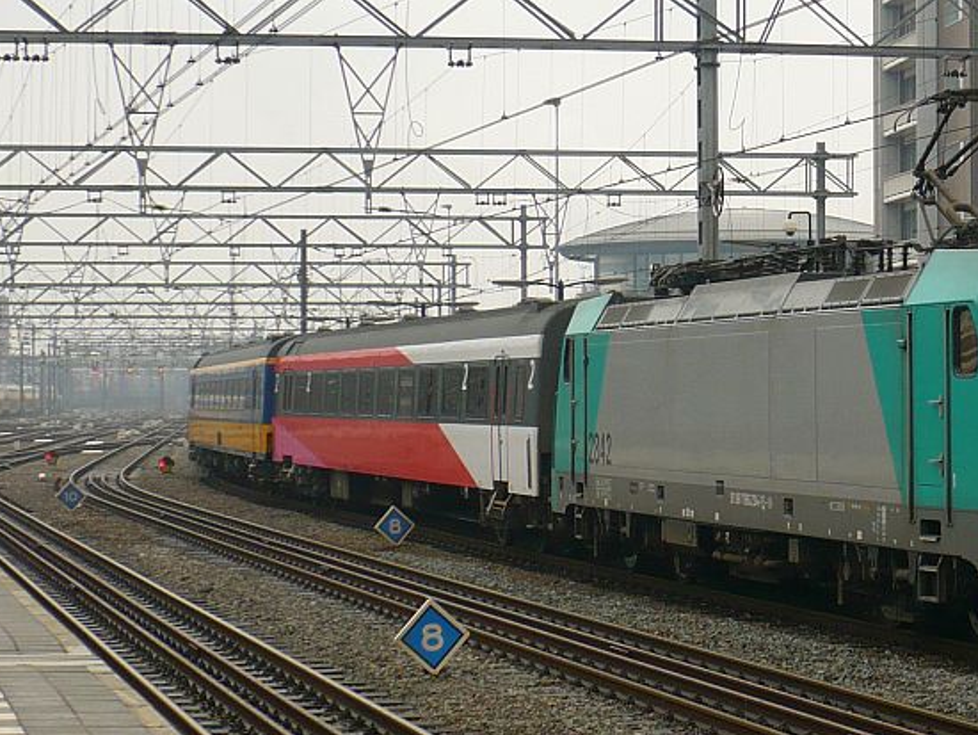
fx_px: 3081
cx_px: 868
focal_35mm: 109
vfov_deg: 13.6
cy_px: 285
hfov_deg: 17.8
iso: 100
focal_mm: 8.3
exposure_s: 1/400
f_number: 3.4
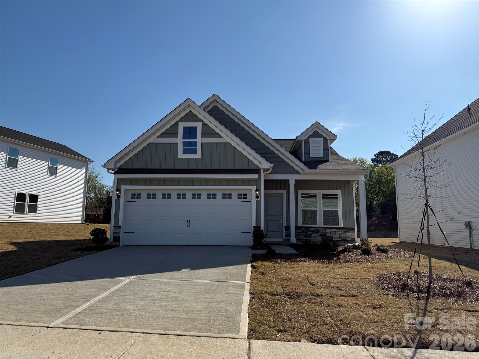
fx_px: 332
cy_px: 180
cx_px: 240
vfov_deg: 56.8
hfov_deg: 71.6
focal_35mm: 24
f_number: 1.78
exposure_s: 1/9091
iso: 80
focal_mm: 6.76
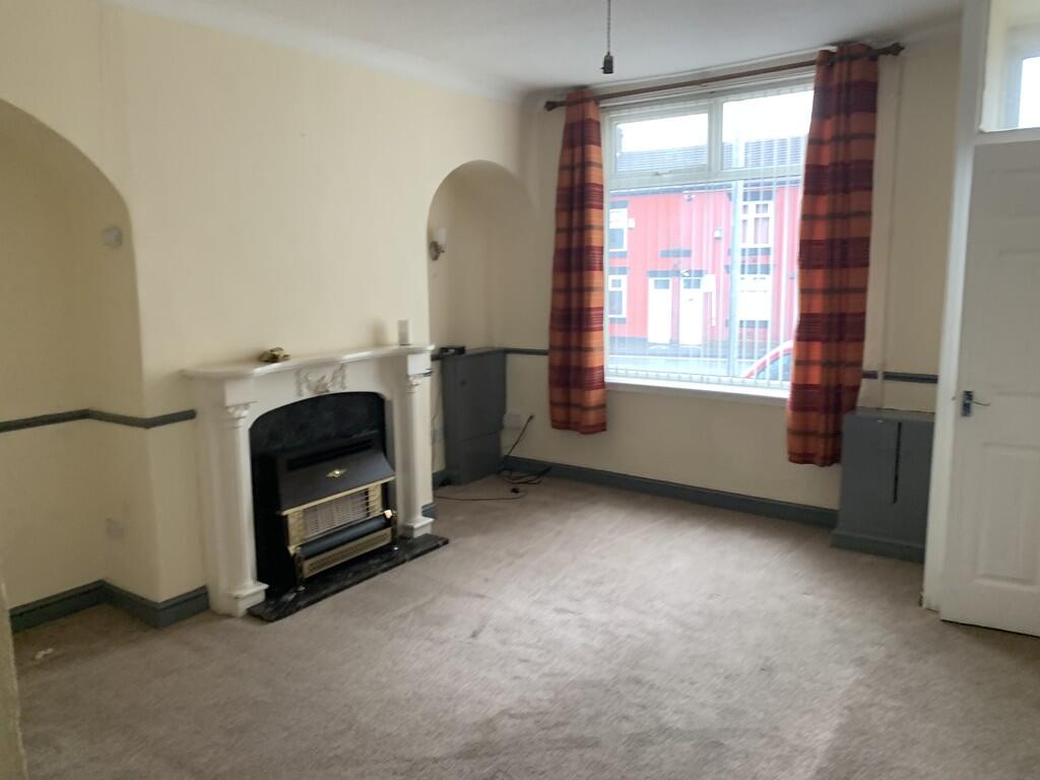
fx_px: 781
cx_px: 520
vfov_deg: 53.1
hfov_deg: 67.3
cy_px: 390
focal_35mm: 26
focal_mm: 4.25
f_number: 1.8
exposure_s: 1/60
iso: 160
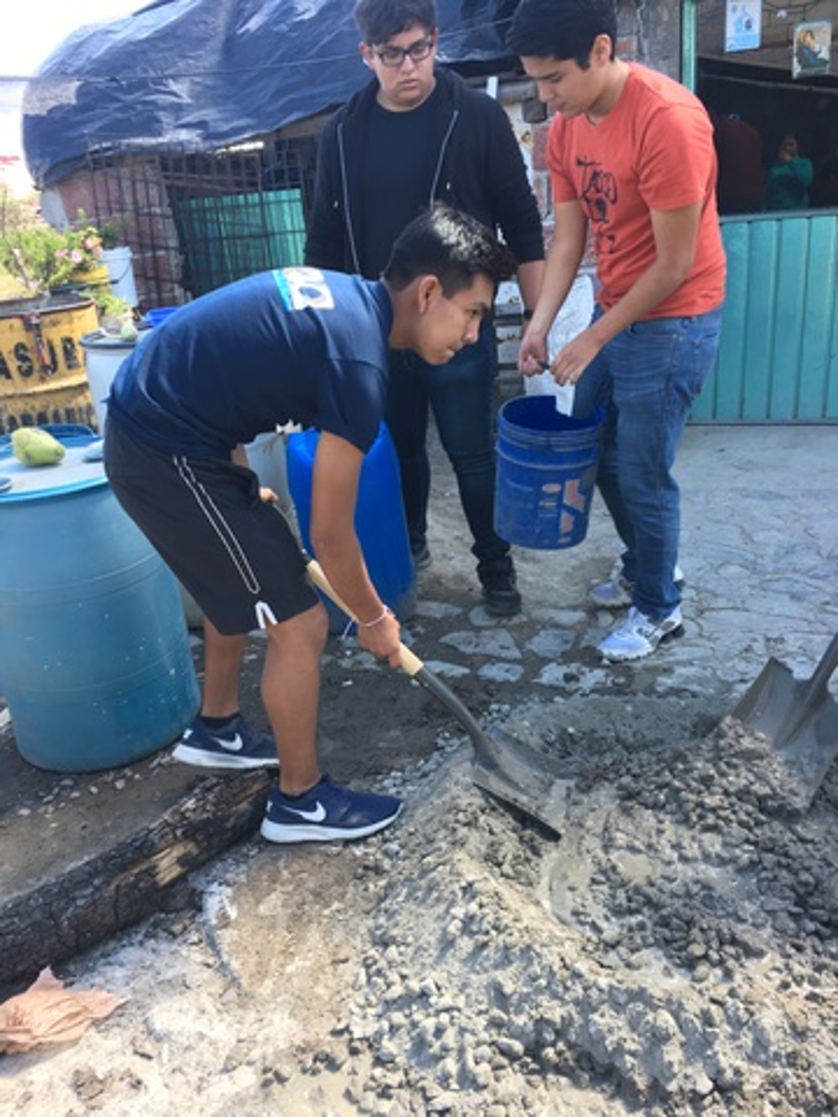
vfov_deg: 61.7
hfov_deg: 48.2
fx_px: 936
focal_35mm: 29
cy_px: 558
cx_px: 419
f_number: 2.2
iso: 40
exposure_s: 1/120
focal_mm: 4.15
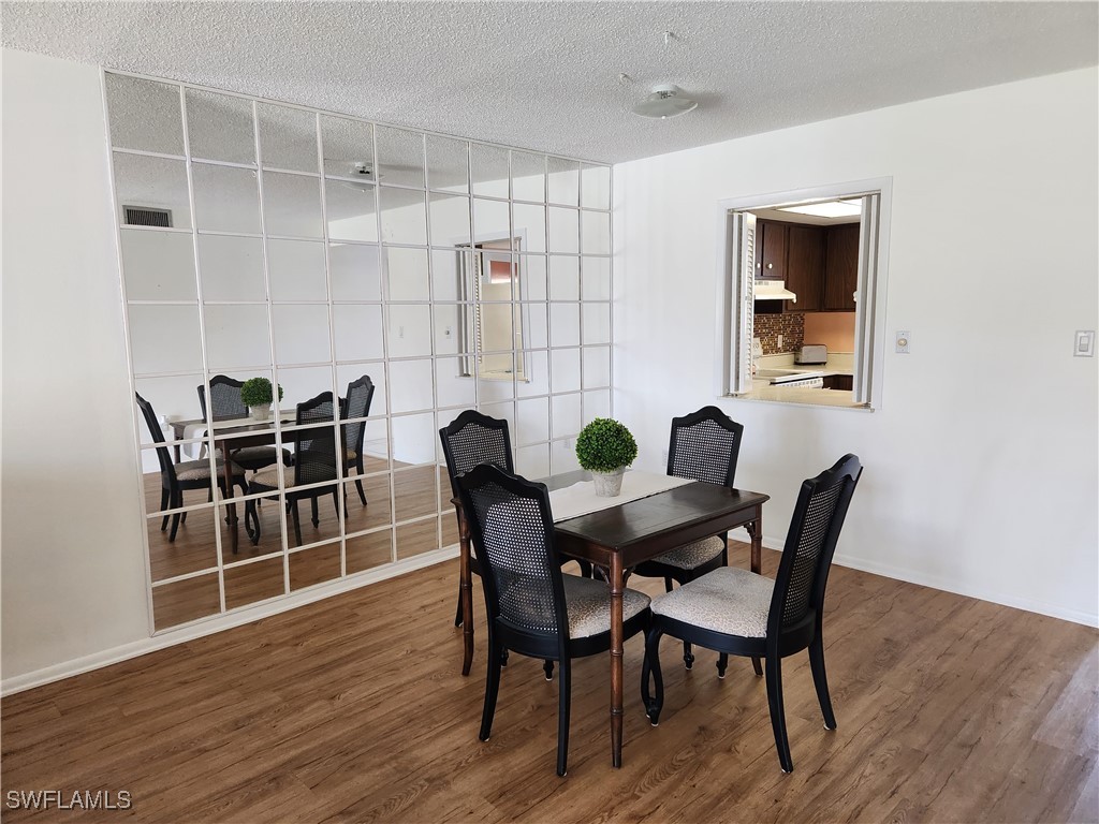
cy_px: 412
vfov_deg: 58.9
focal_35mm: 23
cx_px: 550
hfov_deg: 73.9
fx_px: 730
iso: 250
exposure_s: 1/120
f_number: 1.8
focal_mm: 5.4
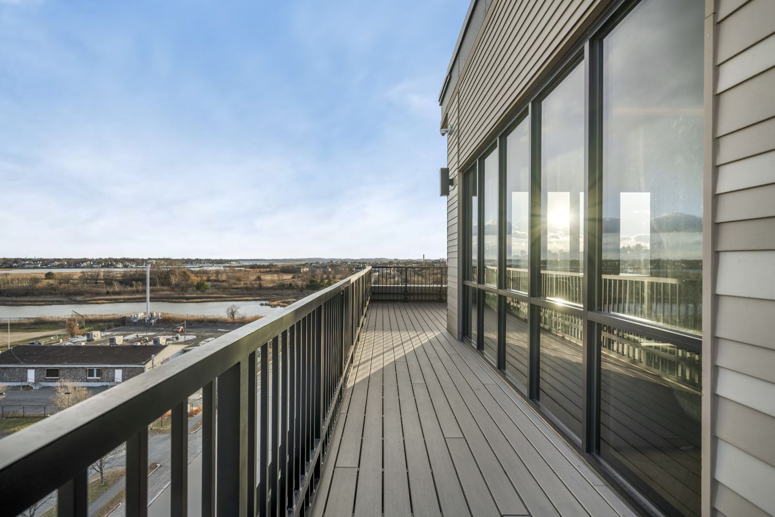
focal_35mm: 18
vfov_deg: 68.9
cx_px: 388
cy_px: 258
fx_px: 377
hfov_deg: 91.6
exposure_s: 1/100
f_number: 7.1
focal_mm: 17.5
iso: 64
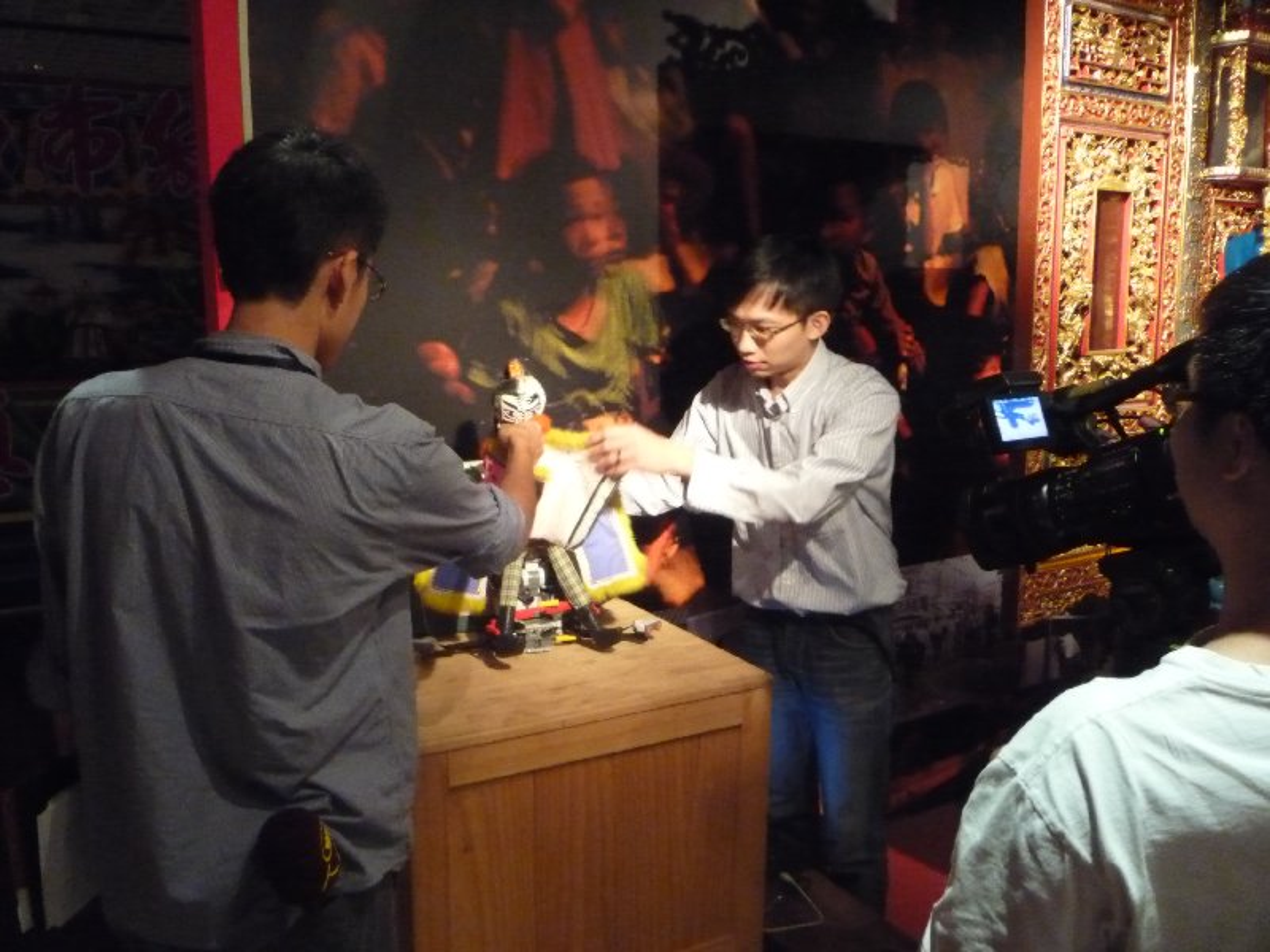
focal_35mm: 30
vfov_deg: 46.8
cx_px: 635
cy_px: 476
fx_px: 1101
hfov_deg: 60.0
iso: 800
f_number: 3.3
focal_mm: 5.2
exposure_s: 1/20
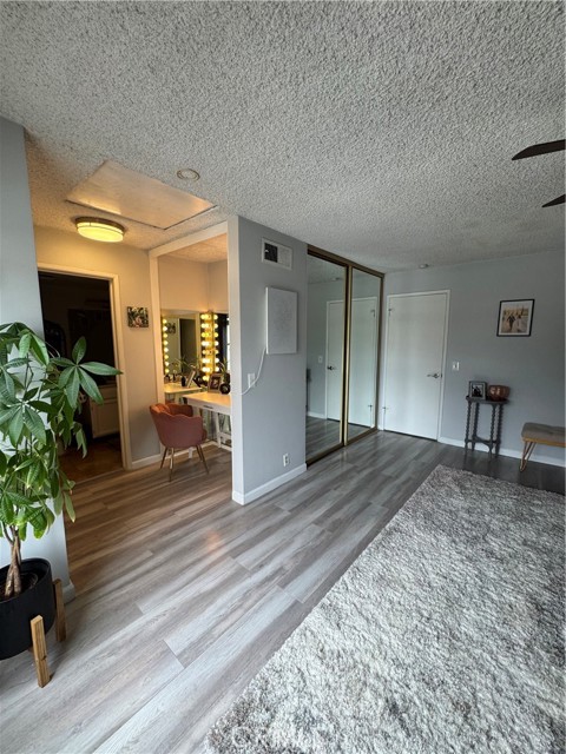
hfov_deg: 85.7
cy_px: 377
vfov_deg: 102.1
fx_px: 305
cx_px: 283
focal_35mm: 14
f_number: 2.2
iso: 80
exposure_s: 1/120
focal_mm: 2.22
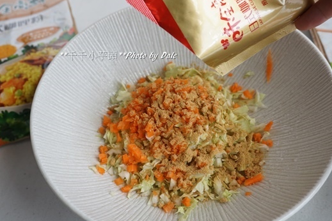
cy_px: 117
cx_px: 183
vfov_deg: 31.2
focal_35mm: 43
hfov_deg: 45.4
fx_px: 397
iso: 500
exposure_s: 1/60
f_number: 4.5
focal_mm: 24
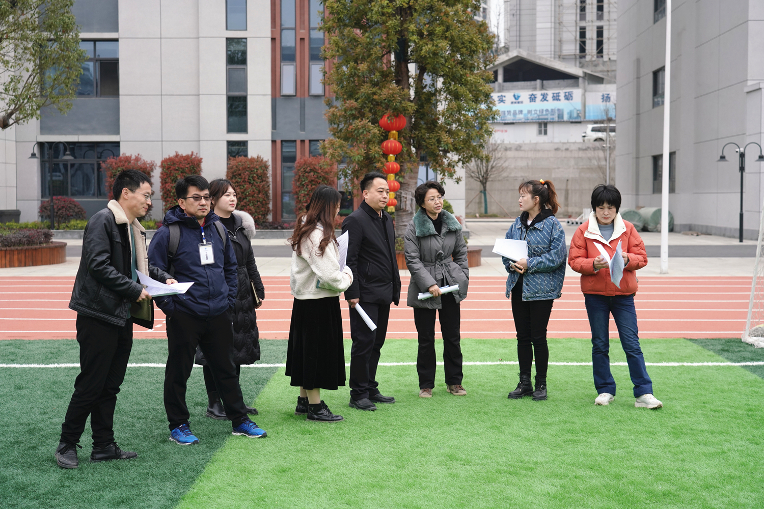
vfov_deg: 26.0
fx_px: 1103
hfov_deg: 38.2
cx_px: 382
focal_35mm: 52
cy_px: 254
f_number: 4
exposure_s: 1/400
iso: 500
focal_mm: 52
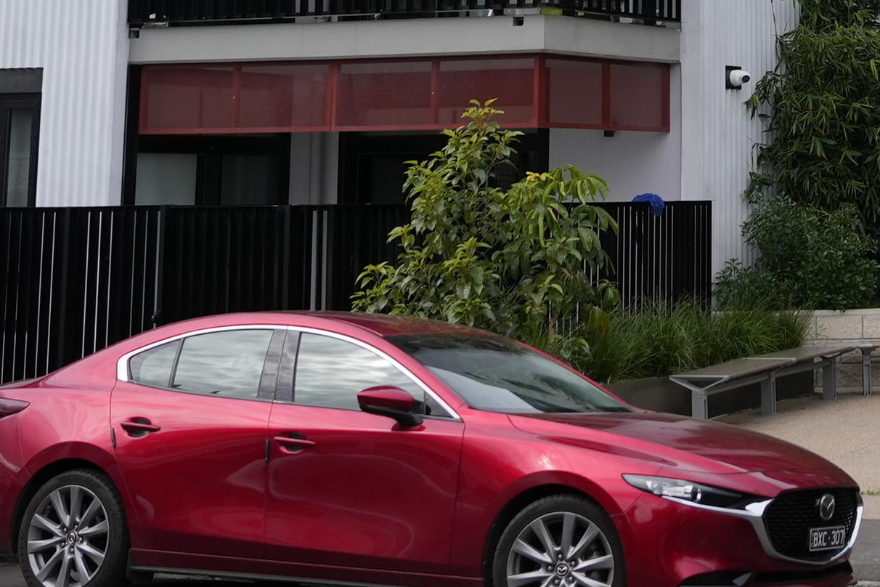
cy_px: -357
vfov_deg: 12.9
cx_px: 1099
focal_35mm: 99
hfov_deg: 19.3
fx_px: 2420
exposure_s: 1/5000
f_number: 3.2
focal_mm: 24
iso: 400
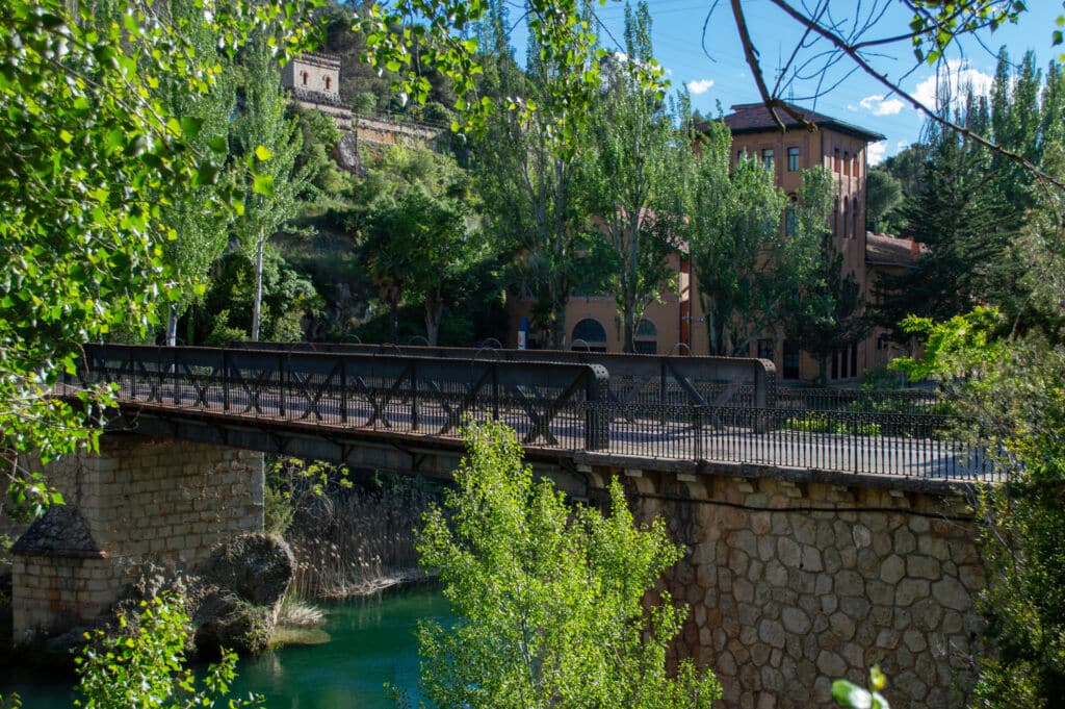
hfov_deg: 43.6
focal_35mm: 45
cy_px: 354
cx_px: 532
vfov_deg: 29.8
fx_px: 1330
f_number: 6.3
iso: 100
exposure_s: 1/160
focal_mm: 30
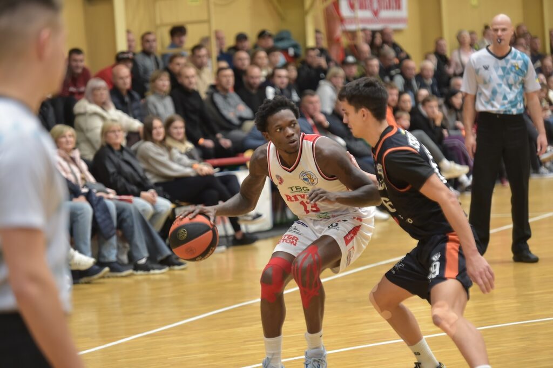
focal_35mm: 135
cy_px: 184
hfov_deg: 15.2
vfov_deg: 10.1
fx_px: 2072
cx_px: 276
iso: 2500
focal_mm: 135
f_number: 2.8
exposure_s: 1/800
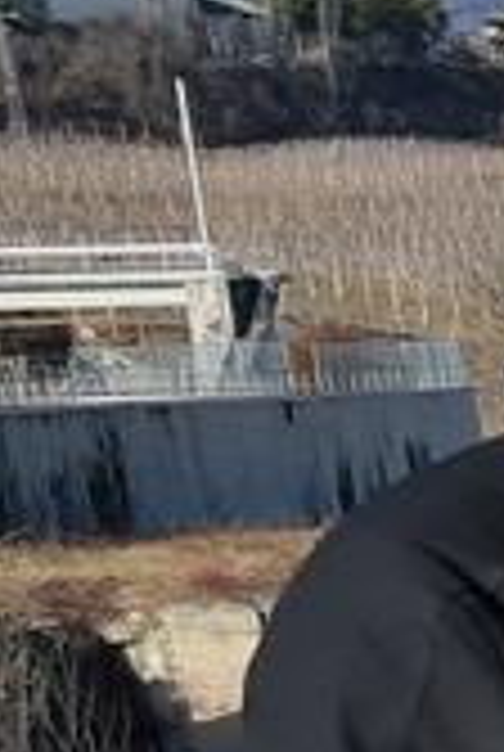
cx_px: 2552
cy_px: 1292
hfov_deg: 5.5
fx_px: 3952
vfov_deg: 10.3
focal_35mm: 189
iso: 50
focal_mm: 5.4
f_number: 1.8
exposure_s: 1/2304
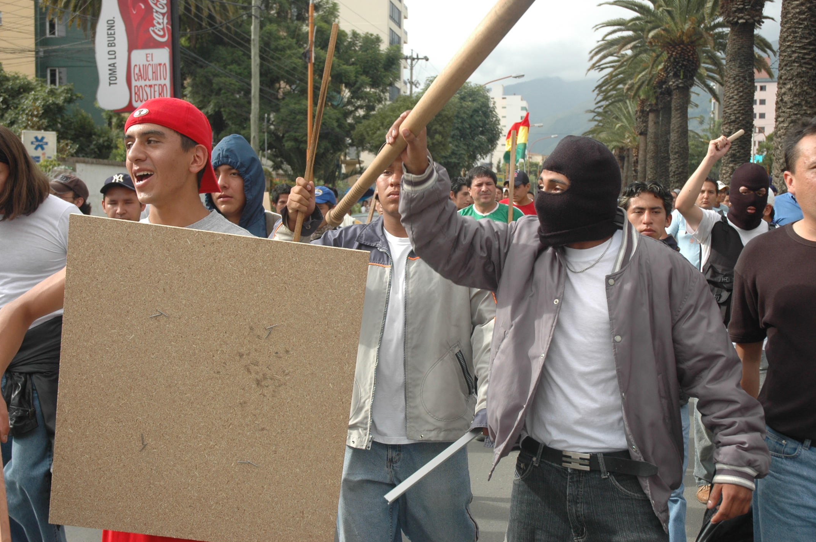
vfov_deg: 31.4
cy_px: 259
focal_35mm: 43
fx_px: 963
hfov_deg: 45.9
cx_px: 421
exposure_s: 1/400
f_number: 5.6
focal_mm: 27
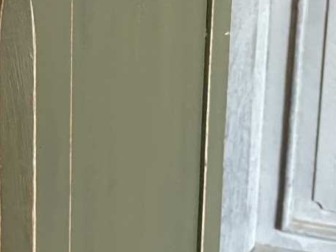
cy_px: -29
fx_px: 670
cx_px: 8
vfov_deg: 20.3
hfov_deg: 26.8
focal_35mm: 69
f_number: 1.6
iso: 500
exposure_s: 1/33
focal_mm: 4.2
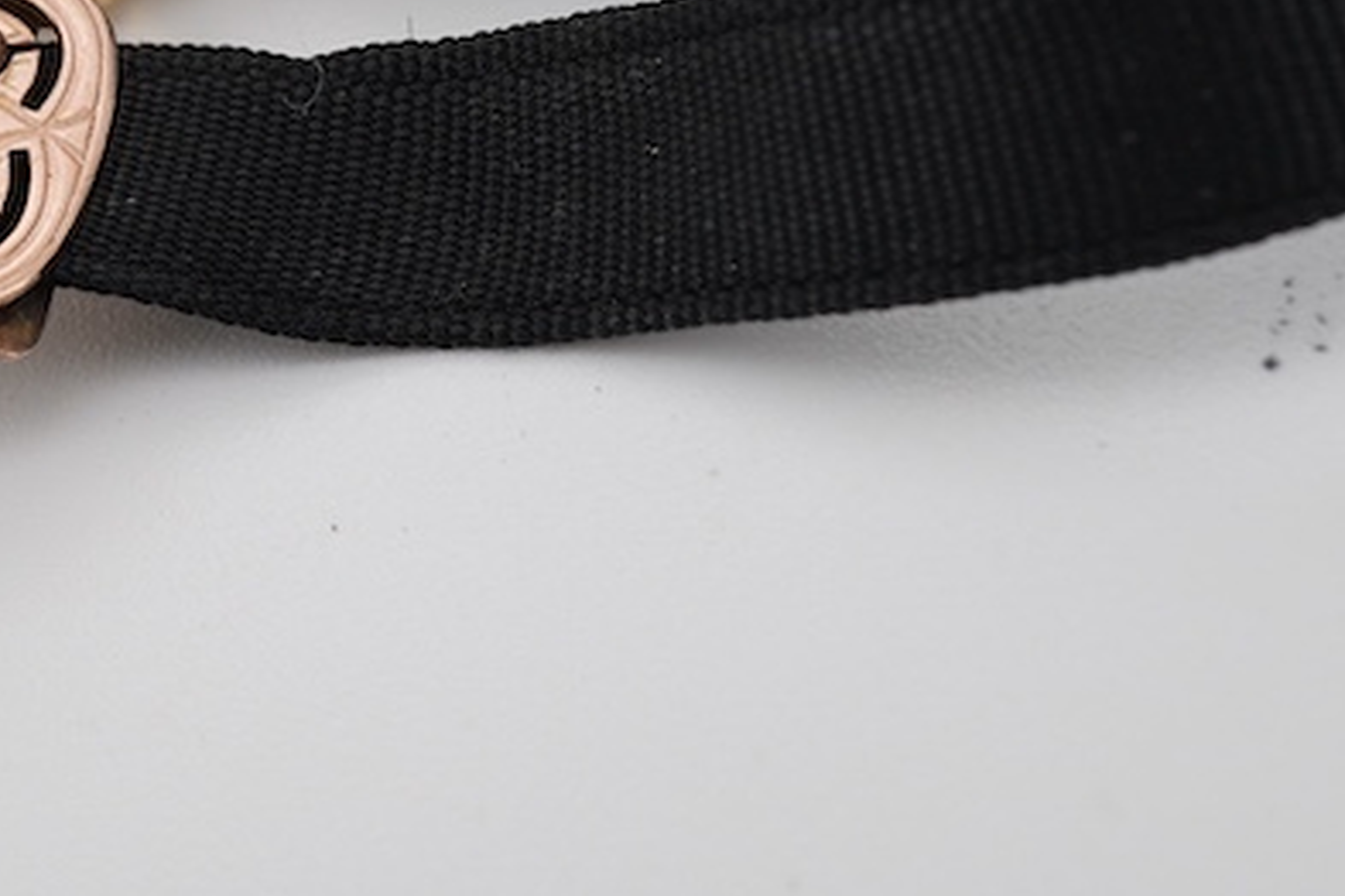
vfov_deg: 13.0
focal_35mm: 103
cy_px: -89
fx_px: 3848
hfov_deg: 19.6
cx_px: 212
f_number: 14
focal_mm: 30
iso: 200
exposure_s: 1/125
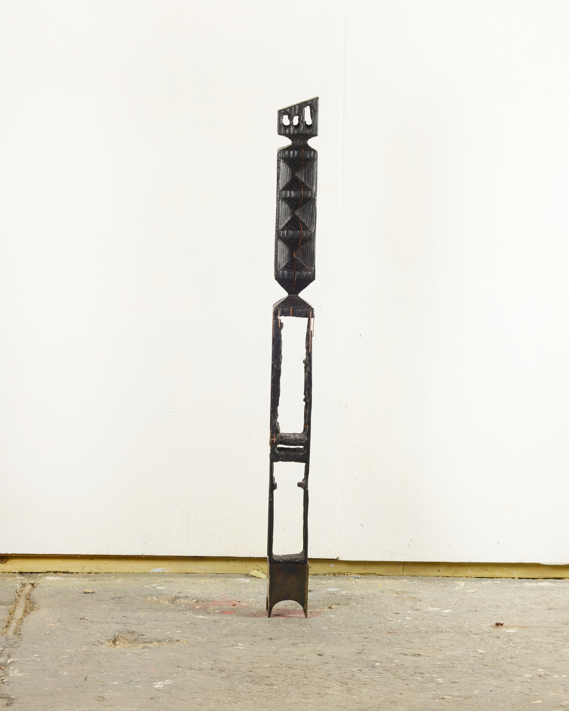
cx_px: 284
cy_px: 330
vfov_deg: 13.3
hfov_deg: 10.7
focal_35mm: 145
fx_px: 3043
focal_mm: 85
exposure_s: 1/5
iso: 160
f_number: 9
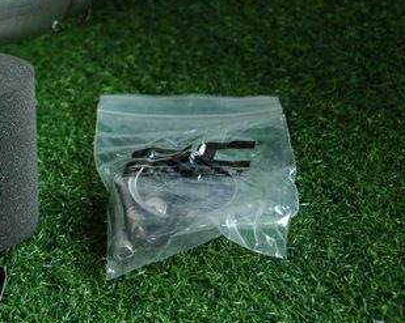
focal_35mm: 99
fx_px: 1186
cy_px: 83
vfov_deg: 15.5
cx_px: -12
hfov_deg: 18.8
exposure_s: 1/100
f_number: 3.5
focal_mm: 34
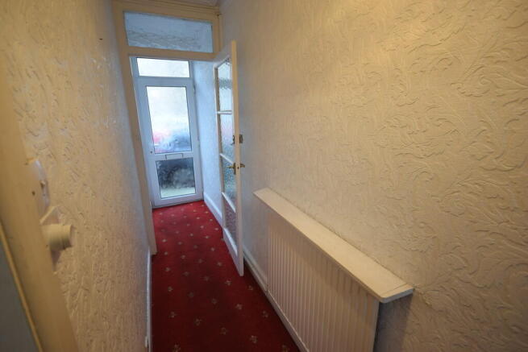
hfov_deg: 95.0
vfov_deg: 72.1
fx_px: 242
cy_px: 176
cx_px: 264
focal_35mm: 16
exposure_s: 1/80
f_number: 4.5
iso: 400
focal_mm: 11
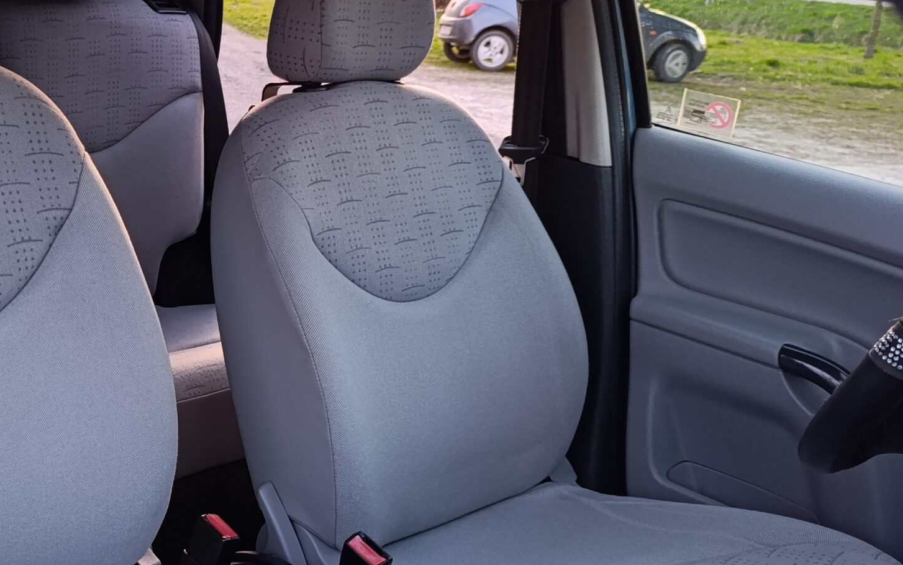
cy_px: 366
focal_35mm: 43
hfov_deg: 43.0
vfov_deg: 29.7
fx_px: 1058
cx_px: 121
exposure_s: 1/50
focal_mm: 6.14
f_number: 1.6
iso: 1250
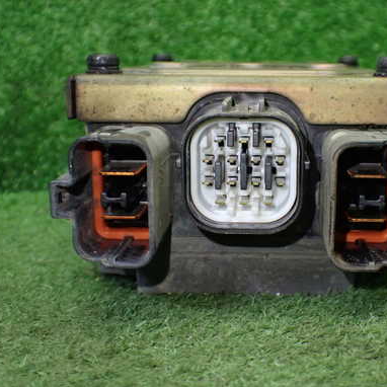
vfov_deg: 34.0
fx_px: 632
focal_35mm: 50
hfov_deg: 33.7
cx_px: 258
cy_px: 187
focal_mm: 6.37
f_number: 2.5
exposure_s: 1/160
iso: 640
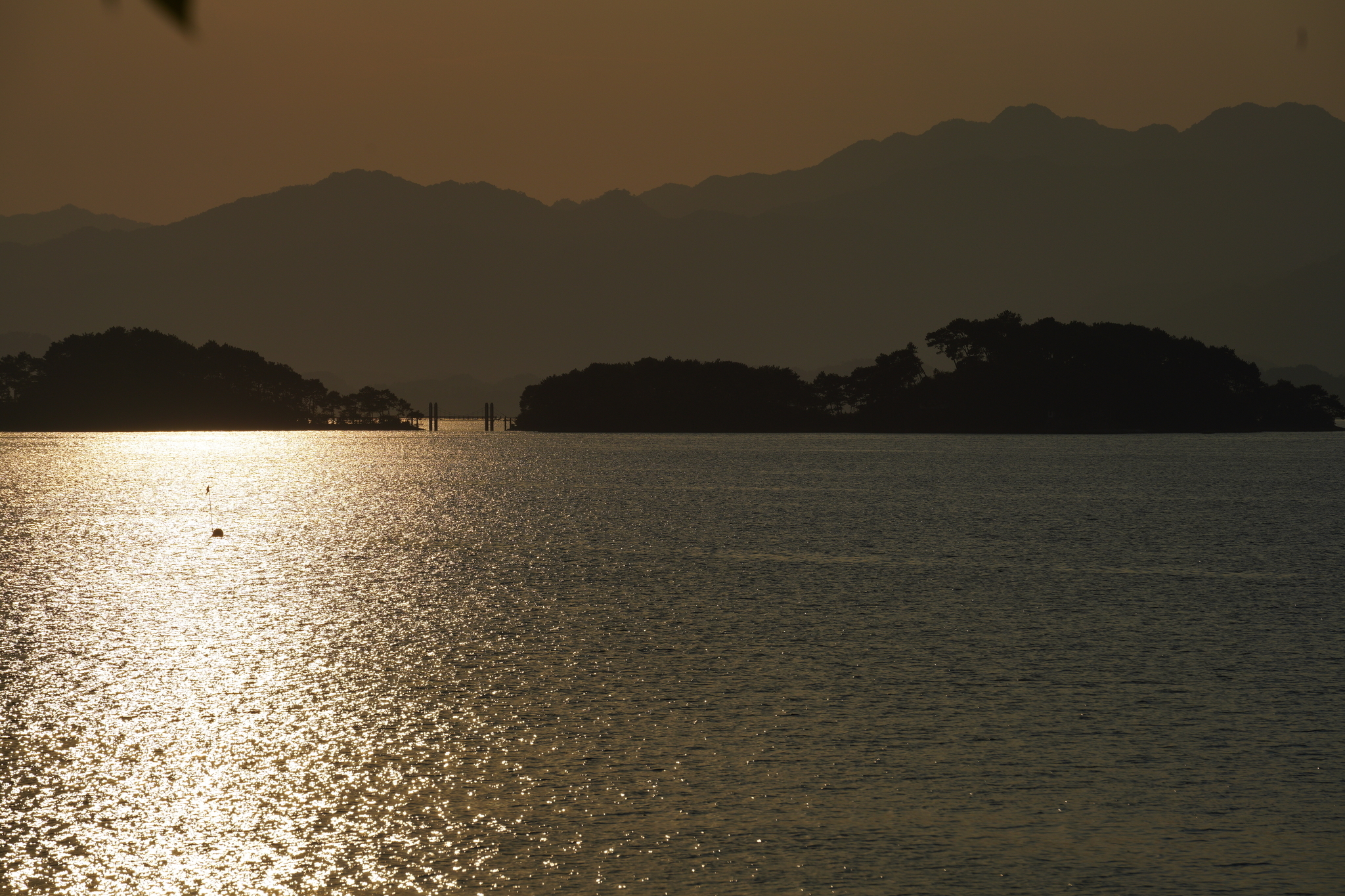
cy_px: 448
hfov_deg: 11.4
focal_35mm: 180
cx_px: 672
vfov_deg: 7.6
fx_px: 6724
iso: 100
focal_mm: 180
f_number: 10
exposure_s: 1/4000
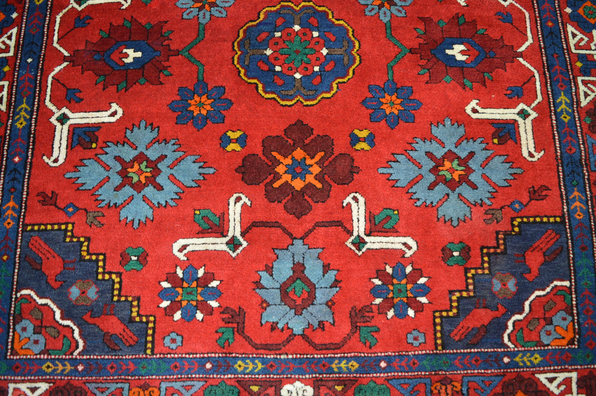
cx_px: 298
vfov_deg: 47.8
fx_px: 447
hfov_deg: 67.4
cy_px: 198
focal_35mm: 27
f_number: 3.5
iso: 1000
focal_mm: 18
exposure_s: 1/60
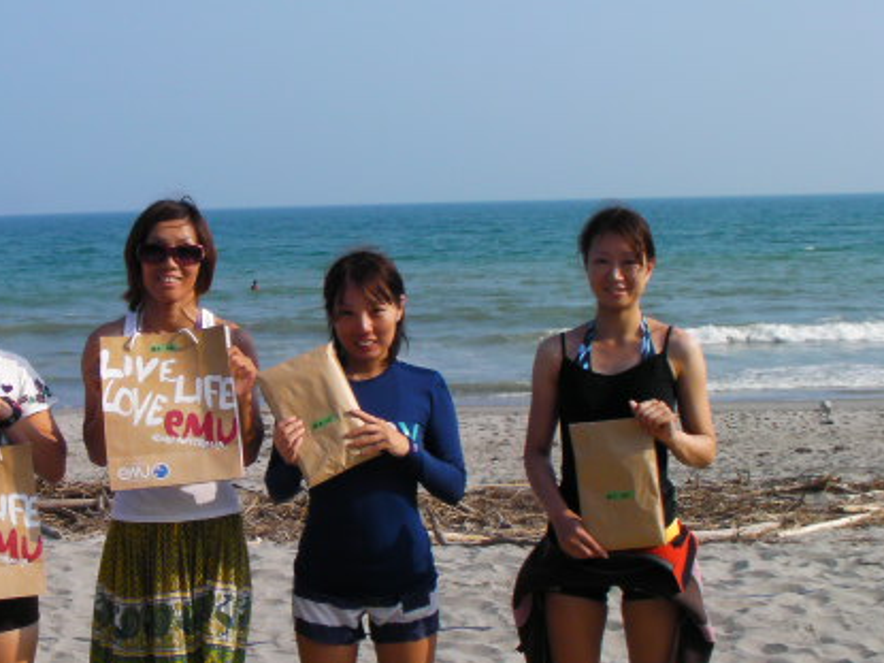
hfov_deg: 26.1
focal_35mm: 74
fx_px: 1889
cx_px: 260
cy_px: 337
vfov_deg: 19.9
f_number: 4.5
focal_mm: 8
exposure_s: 1/345
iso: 50
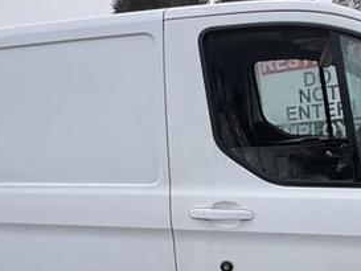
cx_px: 226
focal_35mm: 46
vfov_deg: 31.1
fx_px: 480
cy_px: 200
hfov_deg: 40.9
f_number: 2.2
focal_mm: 2.22
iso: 64
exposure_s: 1/99
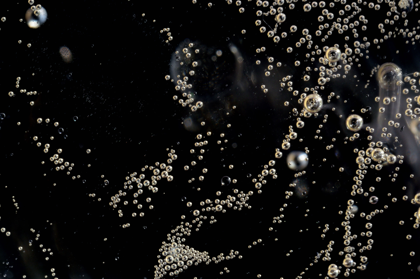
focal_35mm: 158
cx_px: 210
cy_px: 140
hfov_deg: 13.1
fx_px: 1836
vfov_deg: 8.7
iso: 200
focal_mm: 105
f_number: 40
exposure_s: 1/10
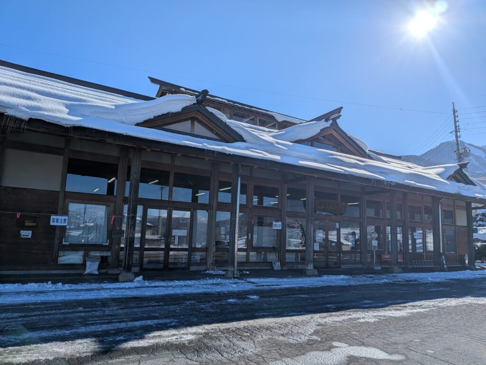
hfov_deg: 71.6
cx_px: 243
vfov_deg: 56.8
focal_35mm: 24
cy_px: 182
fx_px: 337
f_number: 1.7
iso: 33
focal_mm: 4.53
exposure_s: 1/17544
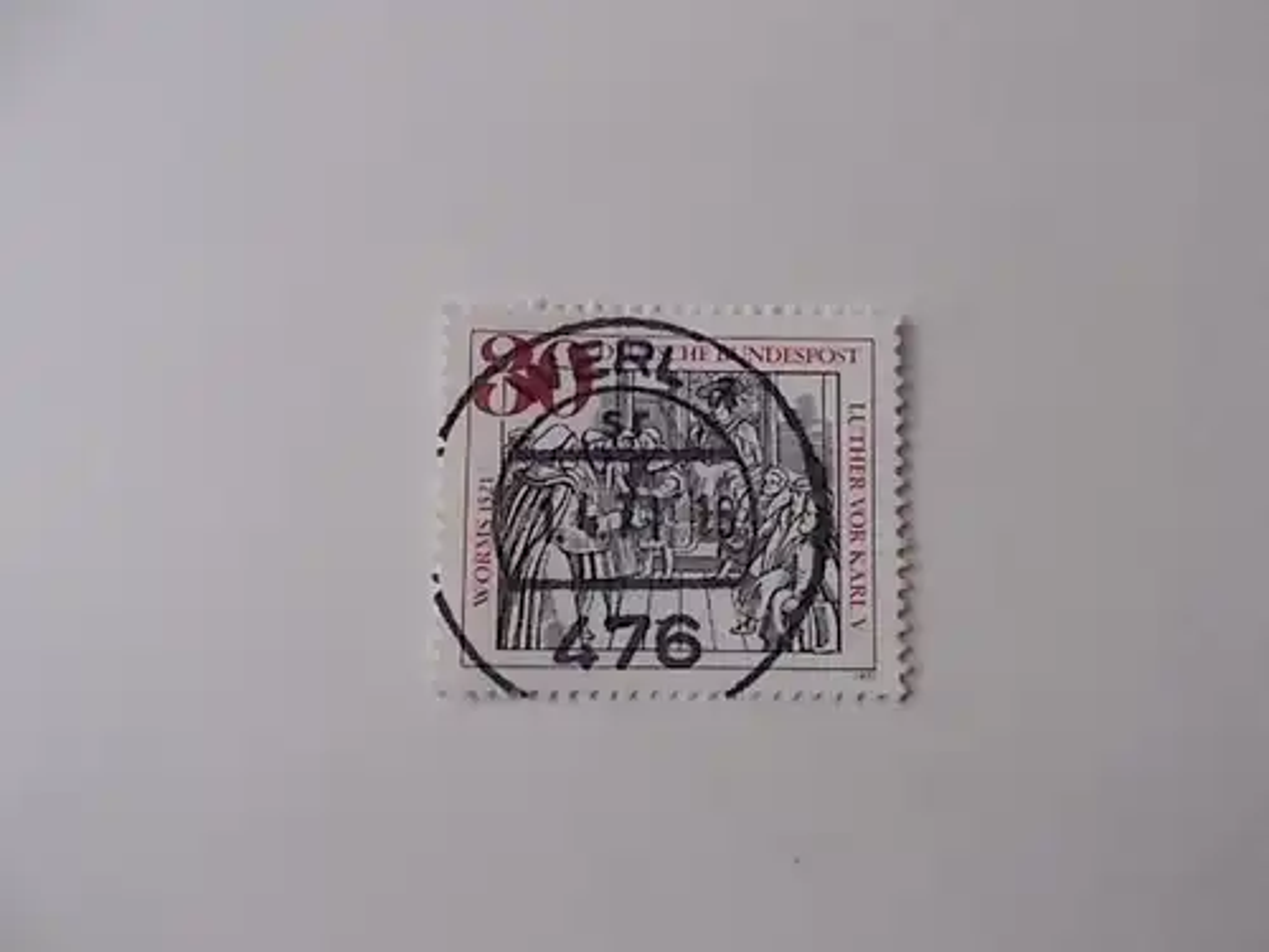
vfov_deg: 53.1
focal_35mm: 26
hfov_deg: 67.3
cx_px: 634
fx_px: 953
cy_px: 476
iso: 200
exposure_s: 1/8
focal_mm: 4.6
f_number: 3.2
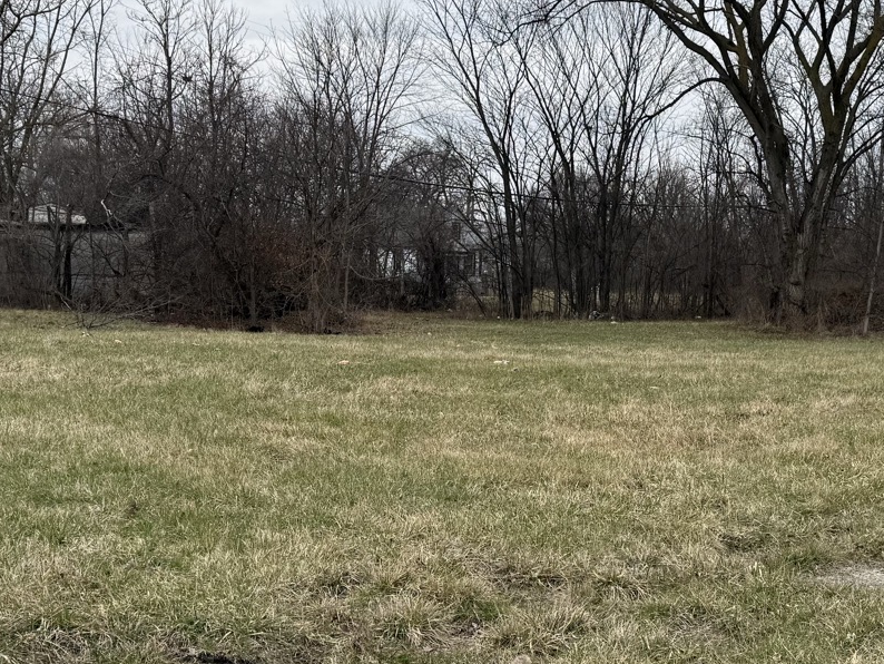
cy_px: 354
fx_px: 1482
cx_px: 657
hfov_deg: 32.6
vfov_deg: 25.2
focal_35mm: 58
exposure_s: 1/3279
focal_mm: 6.76
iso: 80
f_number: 1.78
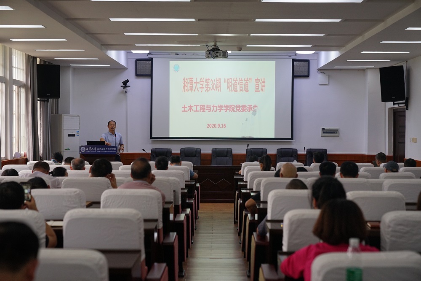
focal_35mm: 58
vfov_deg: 23.4
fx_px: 678
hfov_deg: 34.5
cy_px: 140
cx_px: 210
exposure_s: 1/250
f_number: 3.2
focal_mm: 58
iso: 800
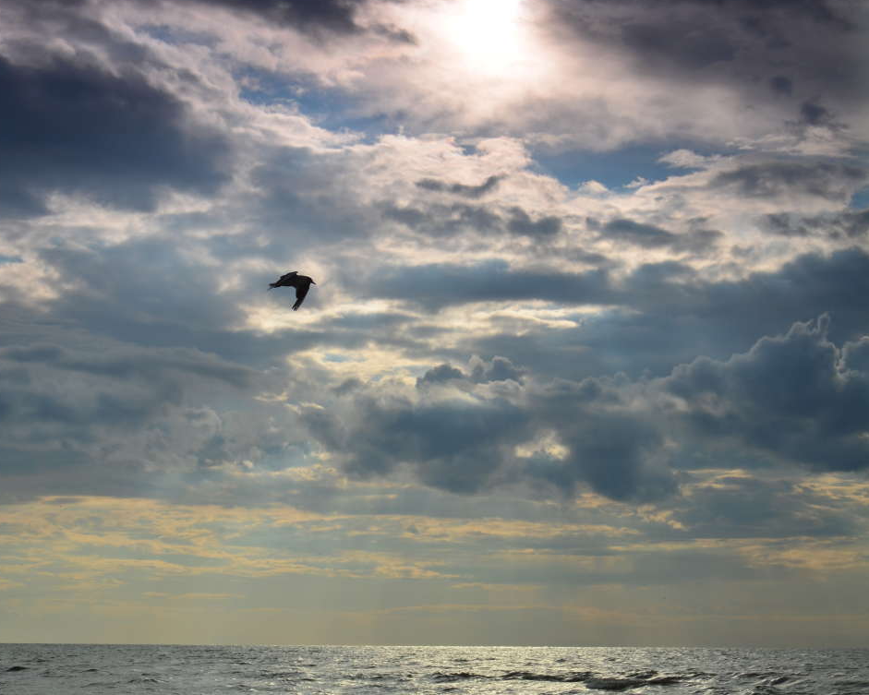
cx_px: 348
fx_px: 2212
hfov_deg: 22.2
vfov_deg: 17.9
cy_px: 346
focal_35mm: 86
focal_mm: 48
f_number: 5.6
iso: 100
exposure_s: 1/1250
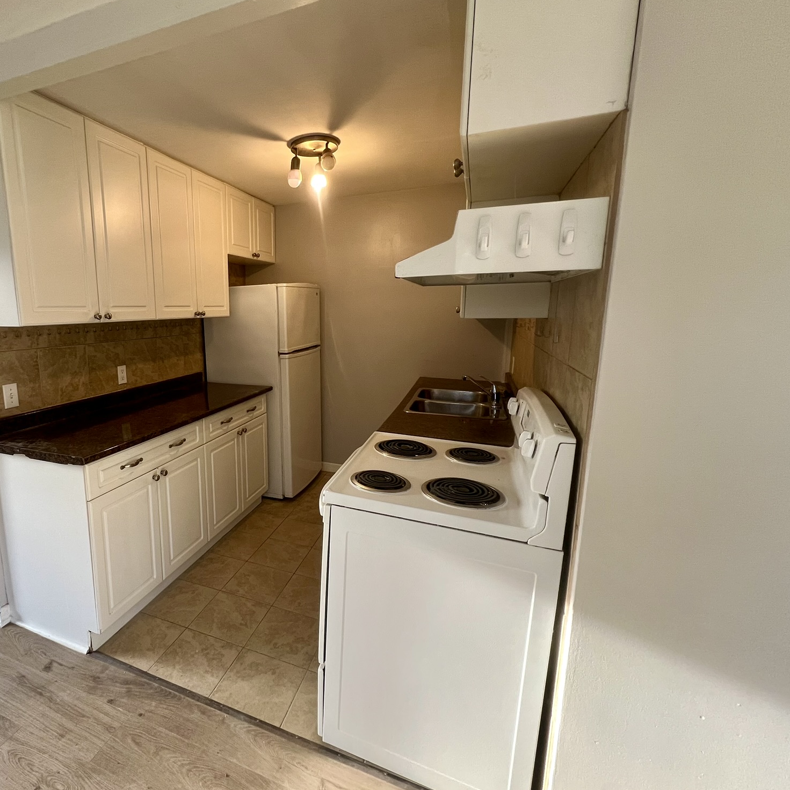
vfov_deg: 87.4
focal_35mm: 16
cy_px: 390
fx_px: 413
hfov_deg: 84.9
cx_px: 274
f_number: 1.8
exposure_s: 1/99
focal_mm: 1.57
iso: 160
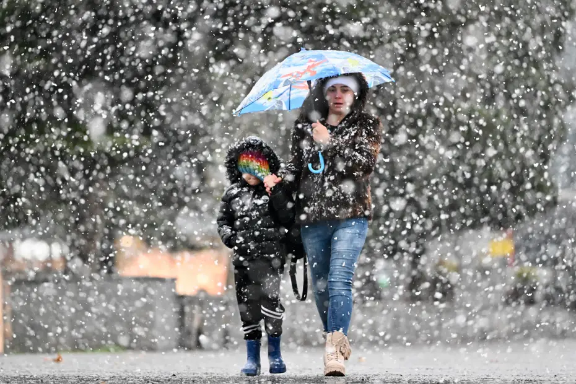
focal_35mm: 200
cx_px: 288
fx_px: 3200
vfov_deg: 6.9
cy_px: 192
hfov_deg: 10.3
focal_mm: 200
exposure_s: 1/1600
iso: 10000
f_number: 2.8
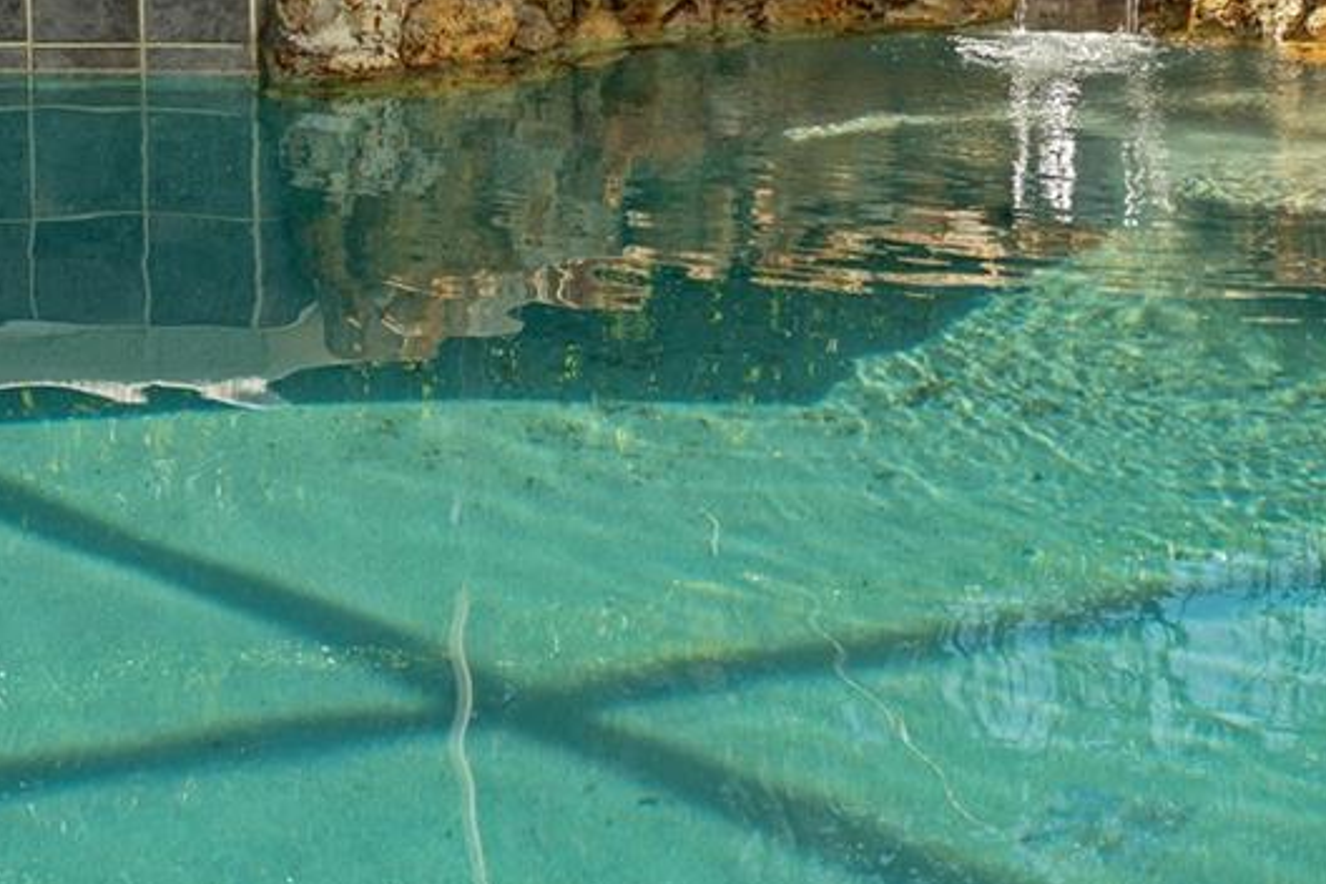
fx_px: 3904
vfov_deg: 12.5
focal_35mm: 106
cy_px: -251
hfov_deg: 19.2
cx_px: 944
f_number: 4.5
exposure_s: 1/200
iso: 100
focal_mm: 35
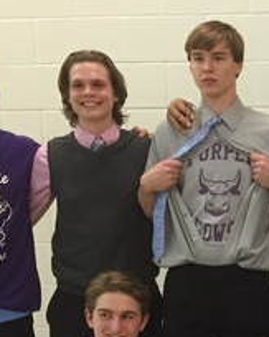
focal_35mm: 100
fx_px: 996
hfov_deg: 14.0
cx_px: 447
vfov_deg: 18.7
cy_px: 330
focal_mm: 4.15
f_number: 2.2
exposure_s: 1/30
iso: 200
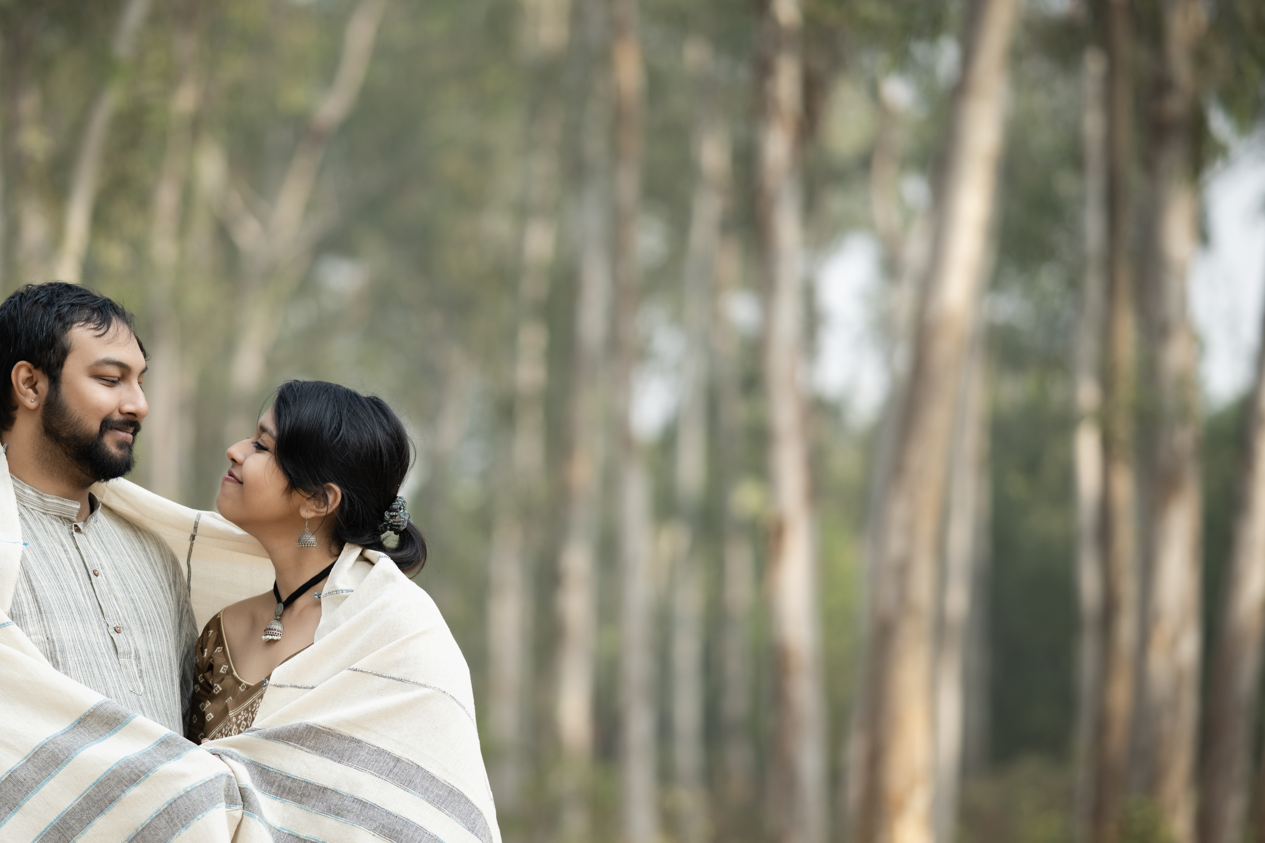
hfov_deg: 16.8
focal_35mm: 122
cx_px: 548
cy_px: 483
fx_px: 4287
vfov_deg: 11.2
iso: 125
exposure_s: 1/1250
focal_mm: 85
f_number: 1.8
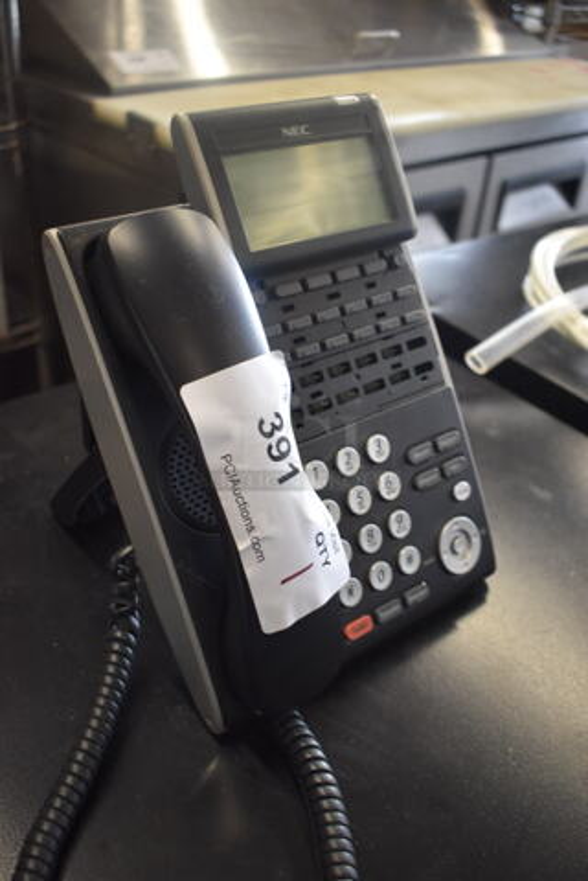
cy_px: 440
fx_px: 844
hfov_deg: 38.4
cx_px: 294
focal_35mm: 34
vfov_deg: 55.1
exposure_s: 1/60
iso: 1100
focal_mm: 23
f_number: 4
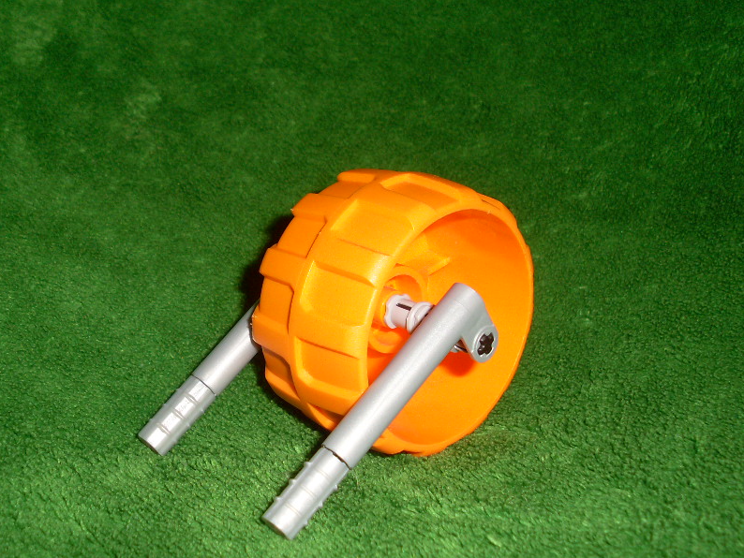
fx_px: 1053
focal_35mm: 49
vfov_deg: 29.7
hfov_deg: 38.8
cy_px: 291
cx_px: 320
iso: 100
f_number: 7.7
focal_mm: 6.3
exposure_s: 1/45
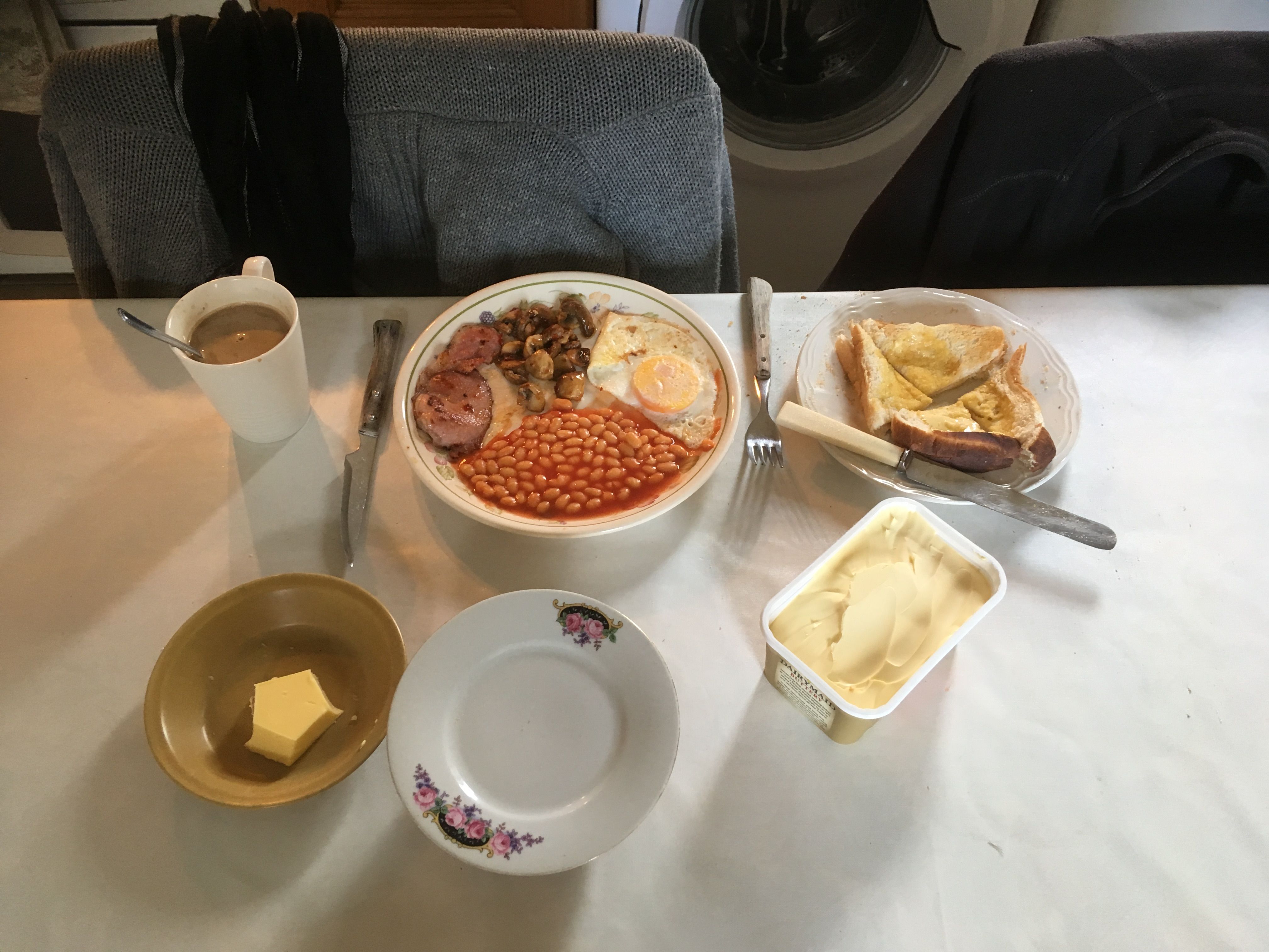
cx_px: 634
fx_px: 1063
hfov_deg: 61.7
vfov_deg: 48.2
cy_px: 476
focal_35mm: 29
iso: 125
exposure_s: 1/33
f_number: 2.2
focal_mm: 4.15
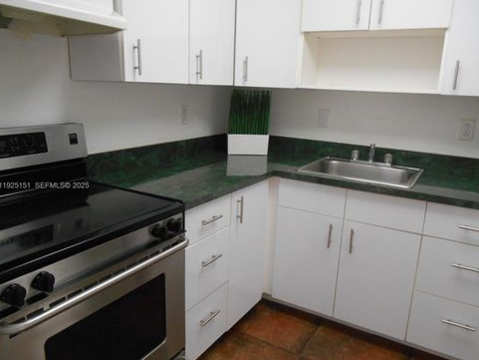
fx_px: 374
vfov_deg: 51.4
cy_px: 186
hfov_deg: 65.3
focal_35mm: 27
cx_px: 241
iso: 400
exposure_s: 1/25
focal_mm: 4.7
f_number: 3.4
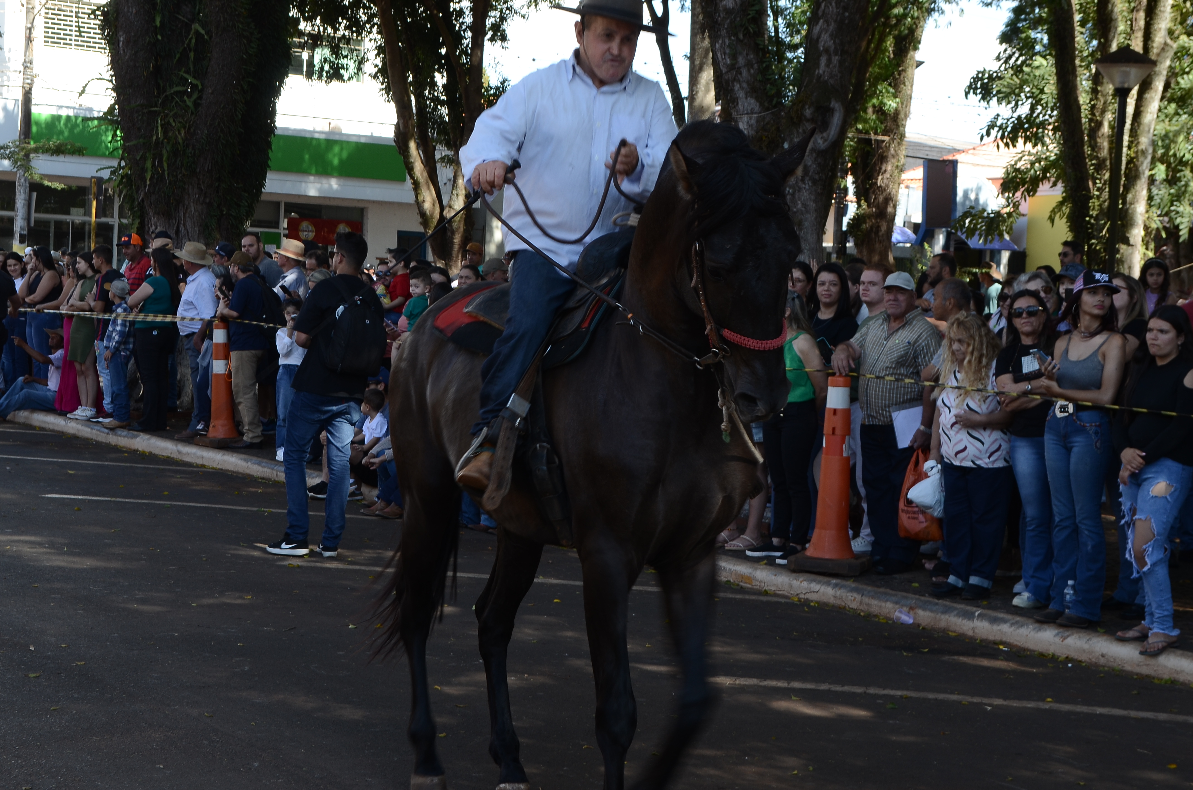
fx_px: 2083
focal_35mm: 63
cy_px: 395
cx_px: 596
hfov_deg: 32.0
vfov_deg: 21.5
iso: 200
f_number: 10
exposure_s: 1/60
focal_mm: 42
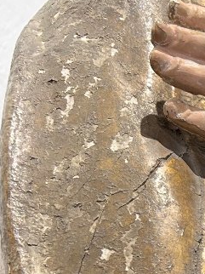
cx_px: 363
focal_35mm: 97
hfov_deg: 13.7
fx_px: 767
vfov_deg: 18.3
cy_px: 393
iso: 160
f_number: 1.5
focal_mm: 5.7
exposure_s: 1/50
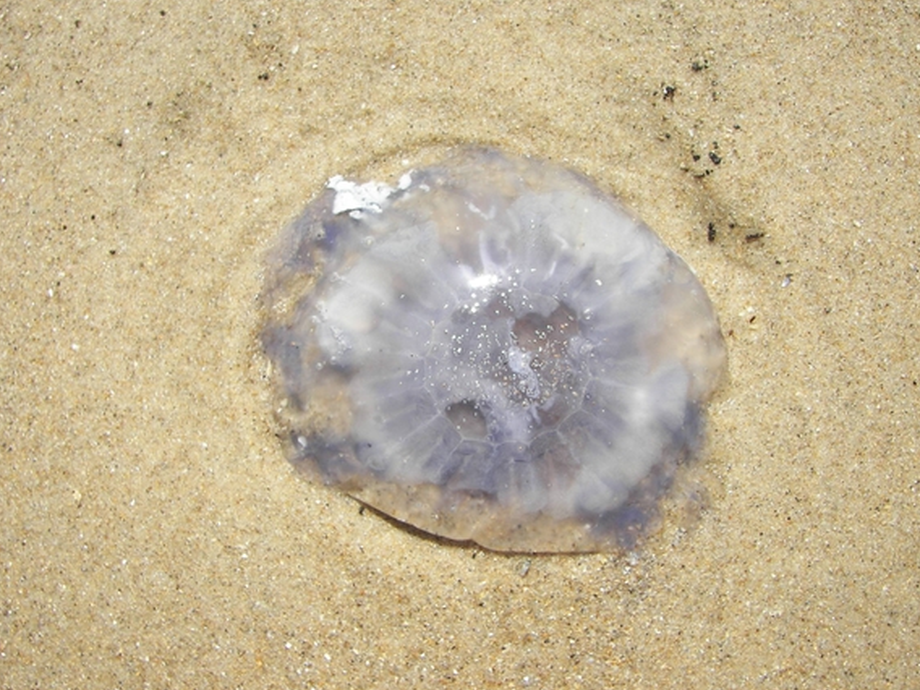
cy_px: 334
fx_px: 1010
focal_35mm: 38
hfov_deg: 49.0
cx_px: 463
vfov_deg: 37.7
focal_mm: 6
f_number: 2.8
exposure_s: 1/800
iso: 50
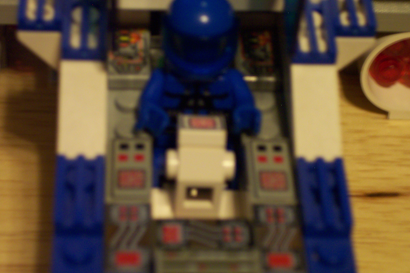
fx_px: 1457
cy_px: 135
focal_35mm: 128
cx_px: 204
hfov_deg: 16.0
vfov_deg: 10.7
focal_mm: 24
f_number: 4.8
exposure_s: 1/8
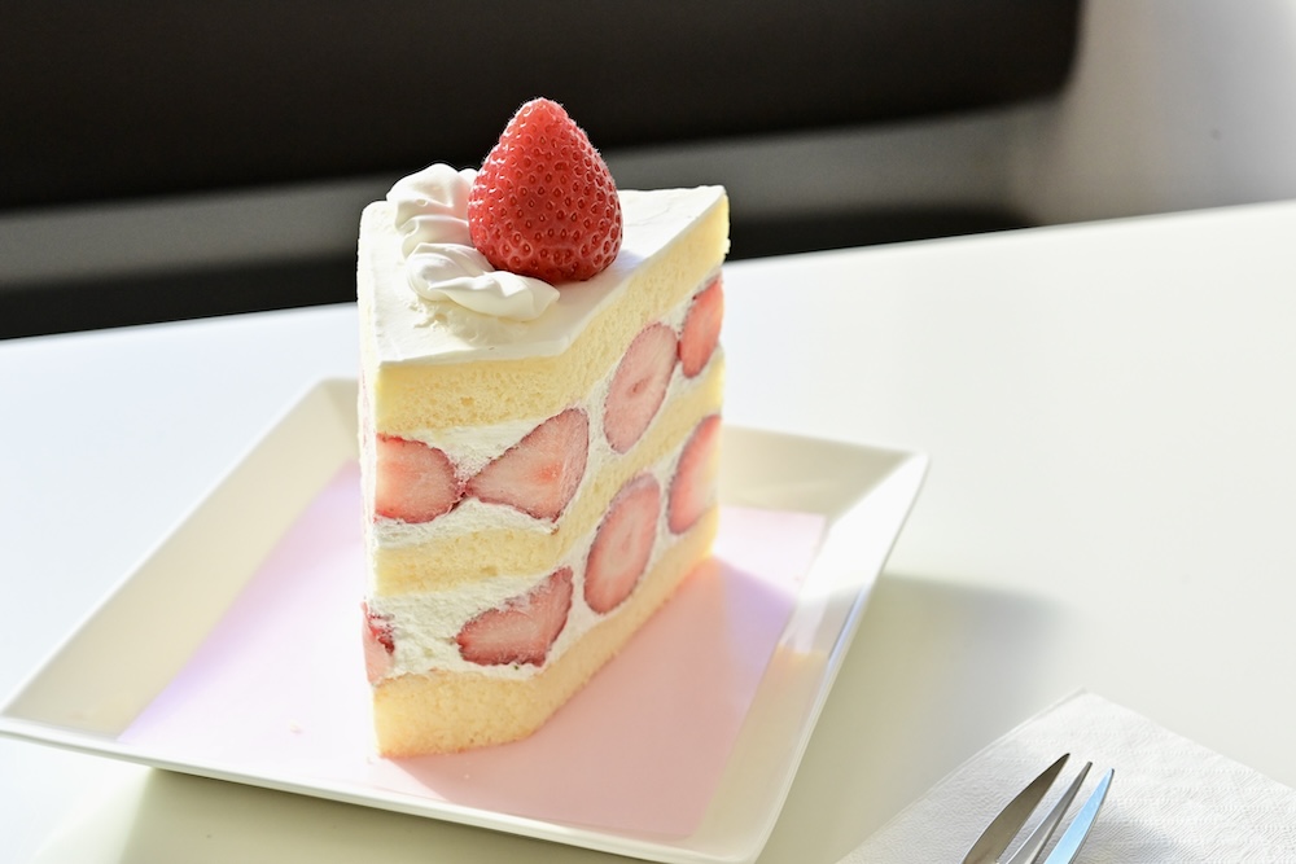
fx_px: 2160
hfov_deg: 33.4
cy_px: 432
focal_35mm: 60
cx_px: 648
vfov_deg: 22.6
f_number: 7.1
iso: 4000
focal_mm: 60
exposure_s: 1/1000
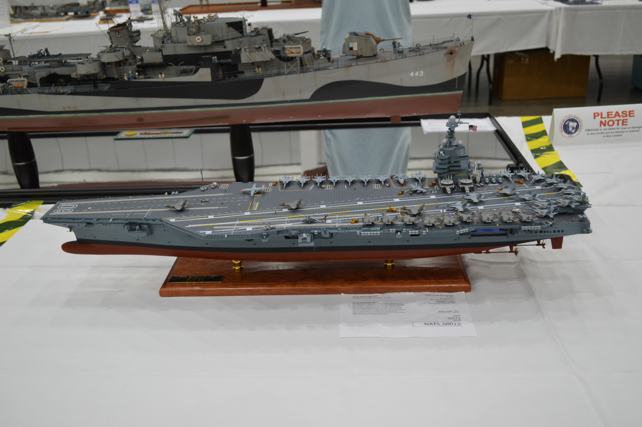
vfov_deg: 36.8
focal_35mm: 36
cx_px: 321
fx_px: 641
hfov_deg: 53.2
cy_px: 214
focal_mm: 24
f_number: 4
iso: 450
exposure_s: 1/60
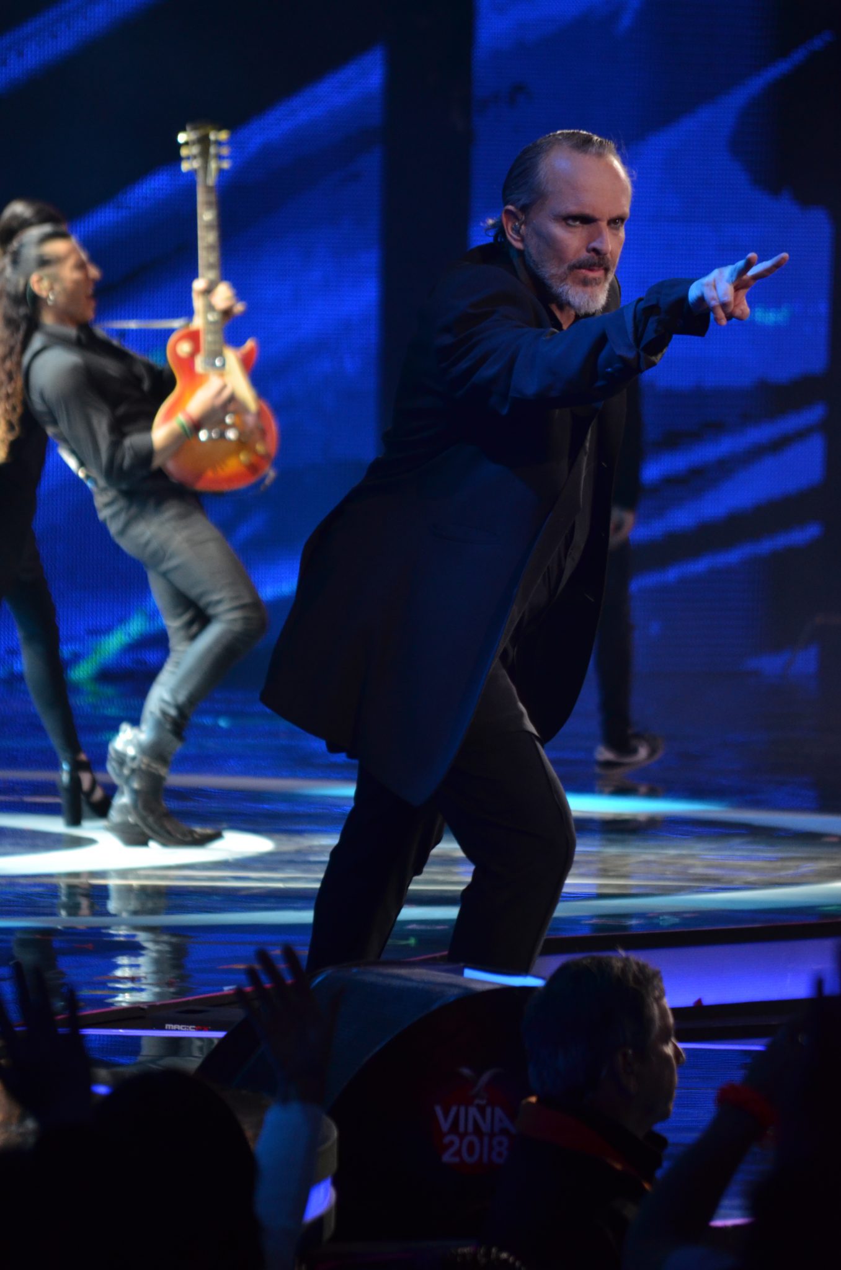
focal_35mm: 300
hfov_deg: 4.6
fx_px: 10562
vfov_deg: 6.9
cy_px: 635
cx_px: 420
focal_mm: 200
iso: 1000
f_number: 5.6
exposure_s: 1/160
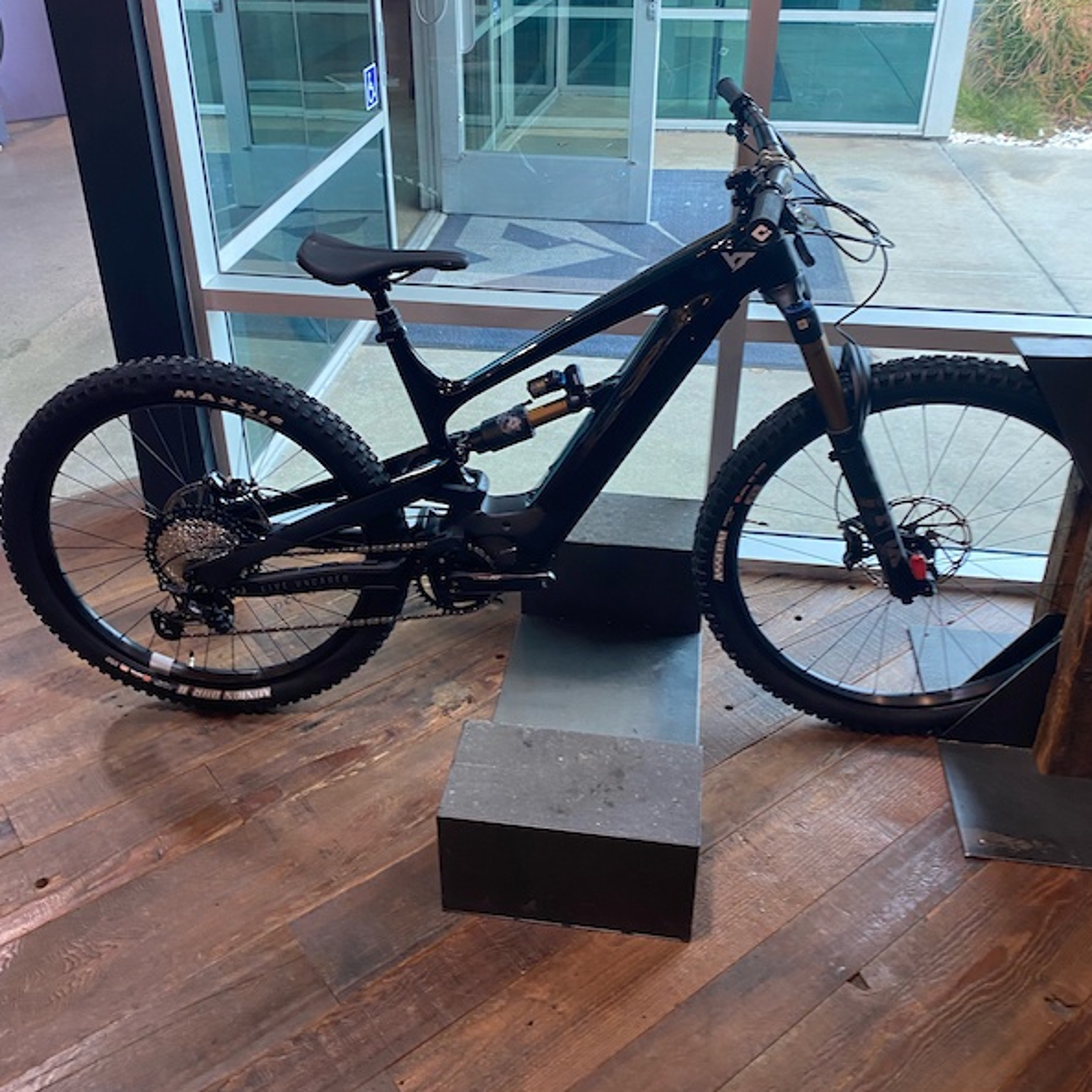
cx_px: 541
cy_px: 479
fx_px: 1106
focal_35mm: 31
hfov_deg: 52.5
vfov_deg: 52.4
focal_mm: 4.25
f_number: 1.8
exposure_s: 1/60
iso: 100
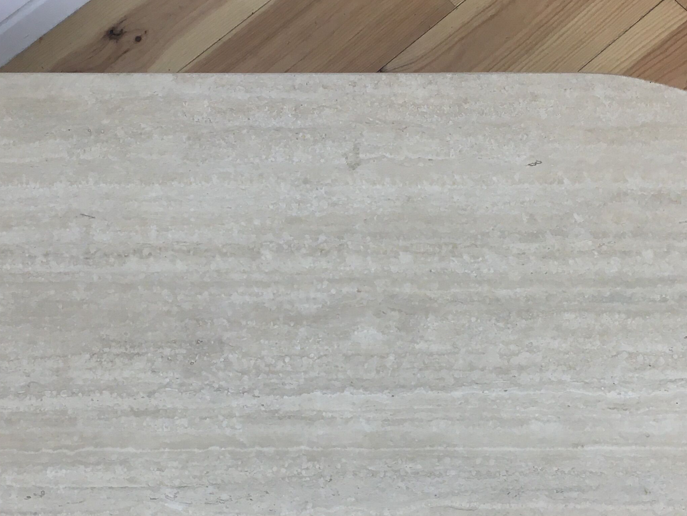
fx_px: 1131
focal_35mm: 57
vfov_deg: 25.6
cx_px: 296
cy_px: 327
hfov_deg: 33.7
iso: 25
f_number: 2.2
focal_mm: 4.15
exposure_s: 1/33
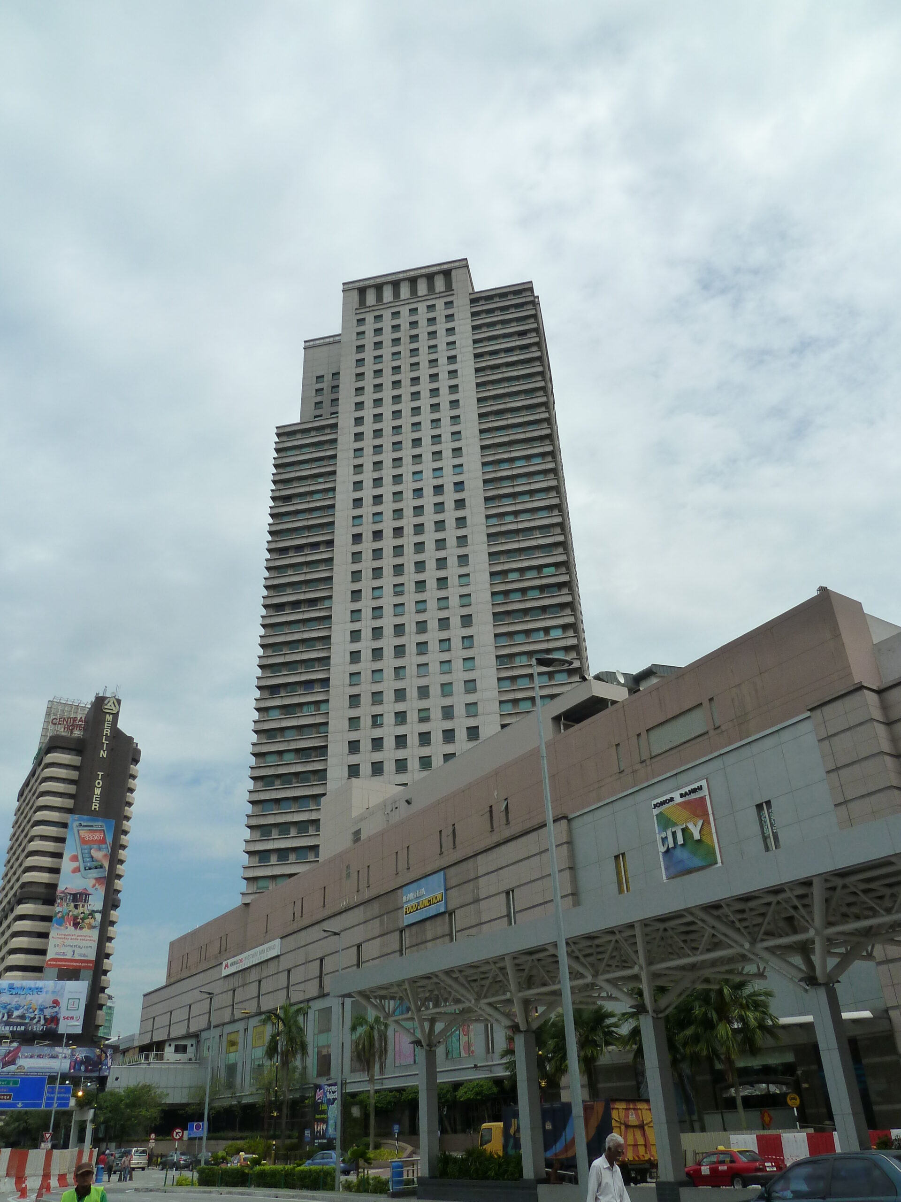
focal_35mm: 25
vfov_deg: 69.4
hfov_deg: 54.9
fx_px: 868
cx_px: 450
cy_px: 601
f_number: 5.6
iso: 125
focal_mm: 4.1
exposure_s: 1/640
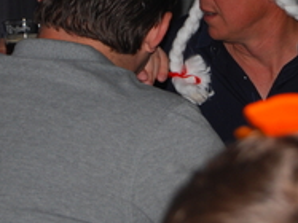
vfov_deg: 6.1
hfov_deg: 8.2
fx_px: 2073
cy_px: 13
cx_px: 178
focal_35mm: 241
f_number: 5.6
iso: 200
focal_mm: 52
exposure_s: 1/60
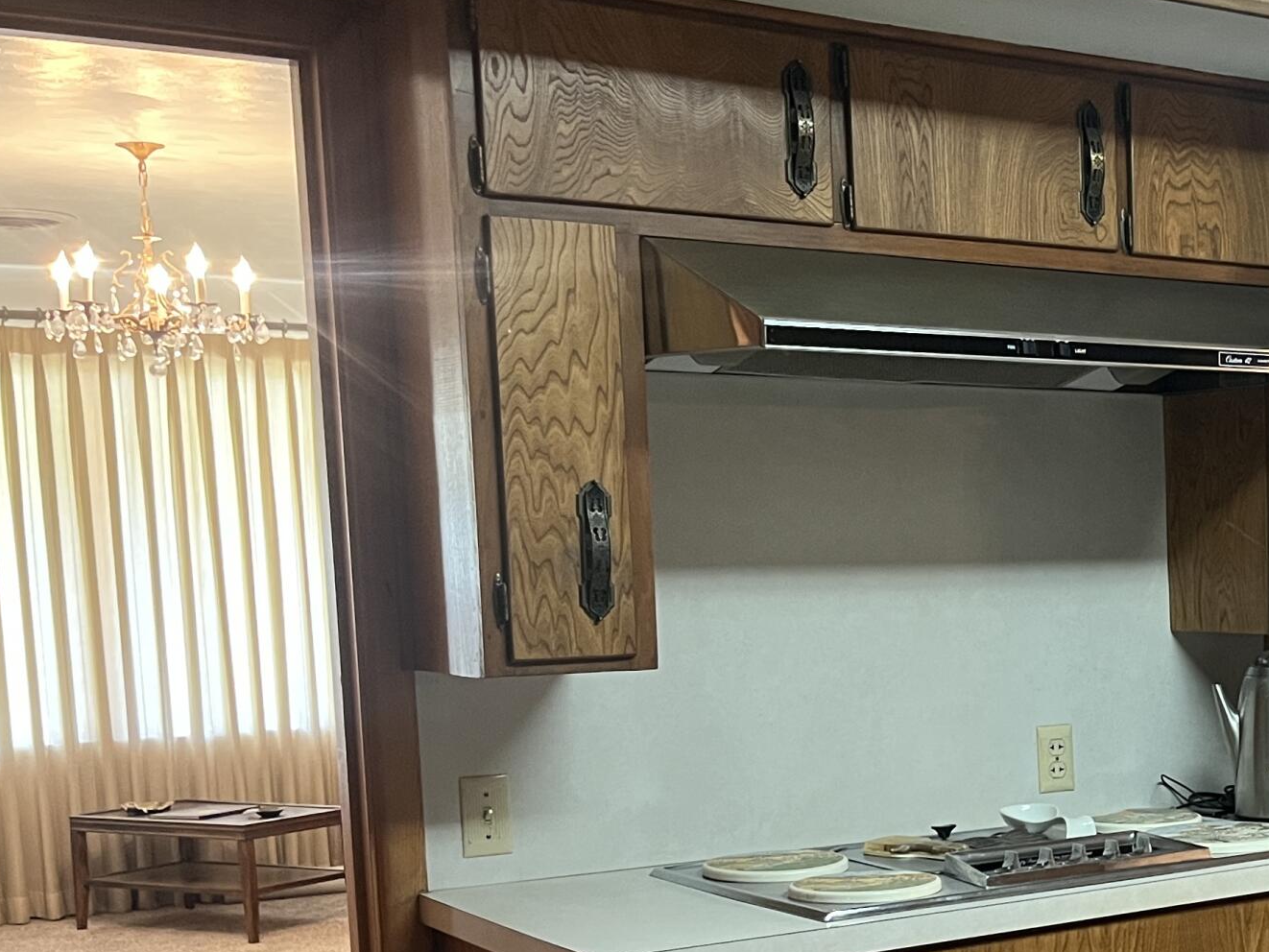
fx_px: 2163
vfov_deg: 24.4
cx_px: 1306
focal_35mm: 59
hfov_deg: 30.1
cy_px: 763
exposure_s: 1/60
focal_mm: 5.1
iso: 320
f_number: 1.6
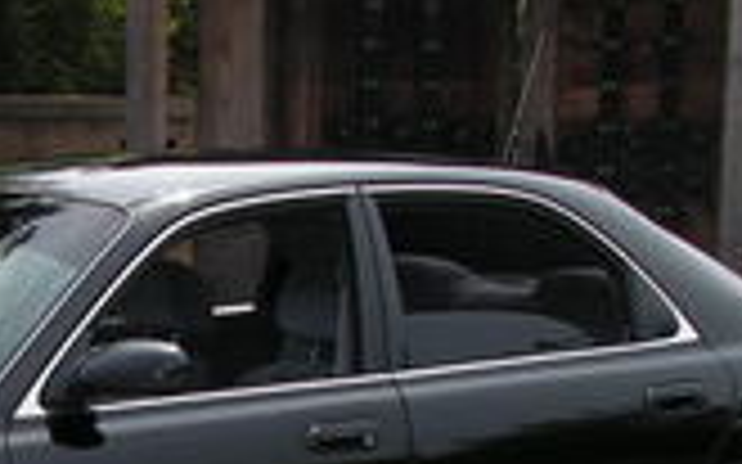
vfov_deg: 9.1
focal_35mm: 141
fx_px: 2850
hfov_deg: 14.6
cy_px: 619
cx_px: 27
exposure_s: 1/1250
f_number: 3.2
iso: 100
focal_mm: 7.4
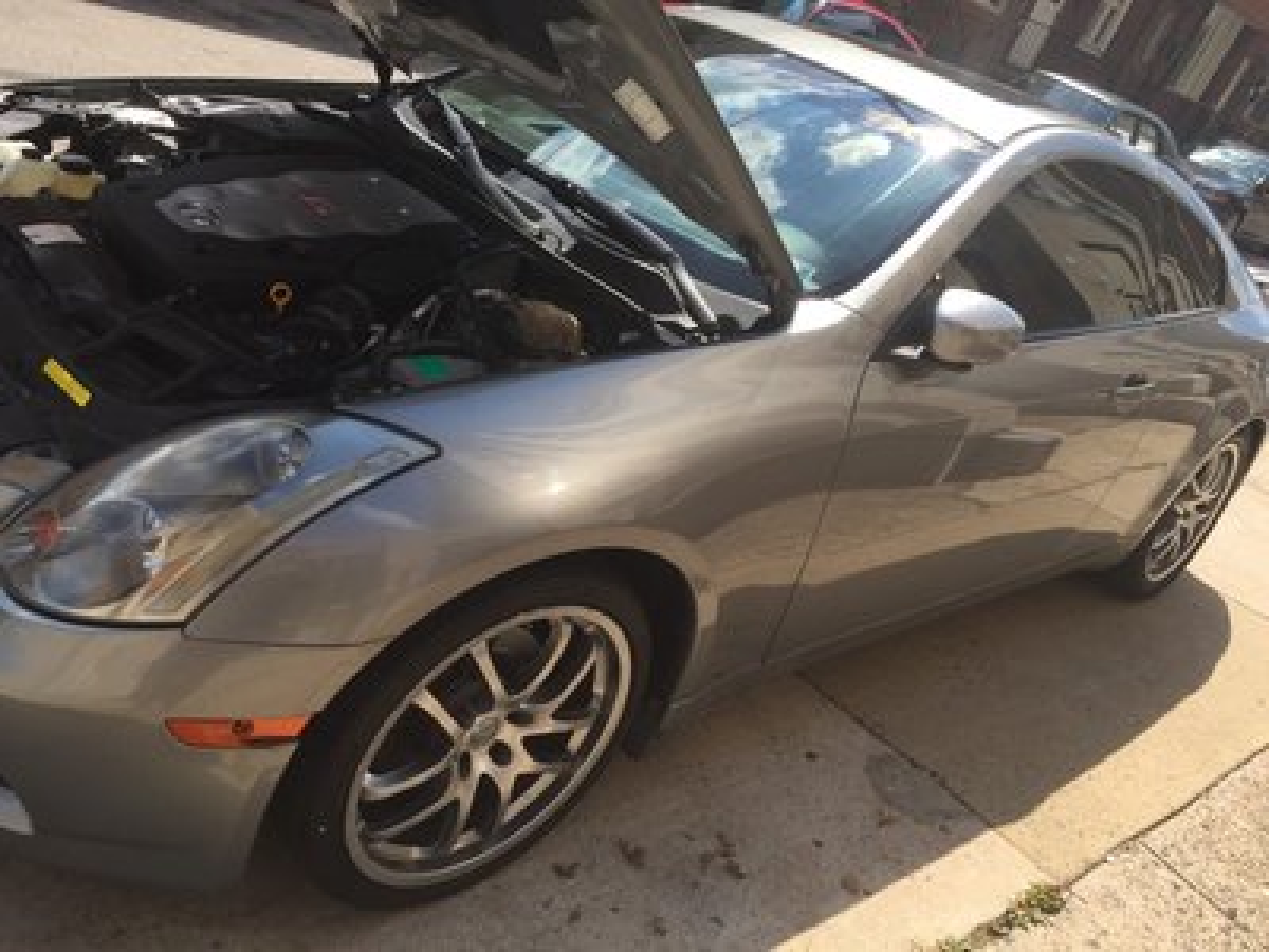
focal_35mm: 29
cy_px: 476
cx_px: 634
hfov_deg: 61.7
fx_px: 1063
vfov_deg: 48.2
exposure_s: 1/1647
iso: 32
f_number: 2.2
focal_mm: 4.15
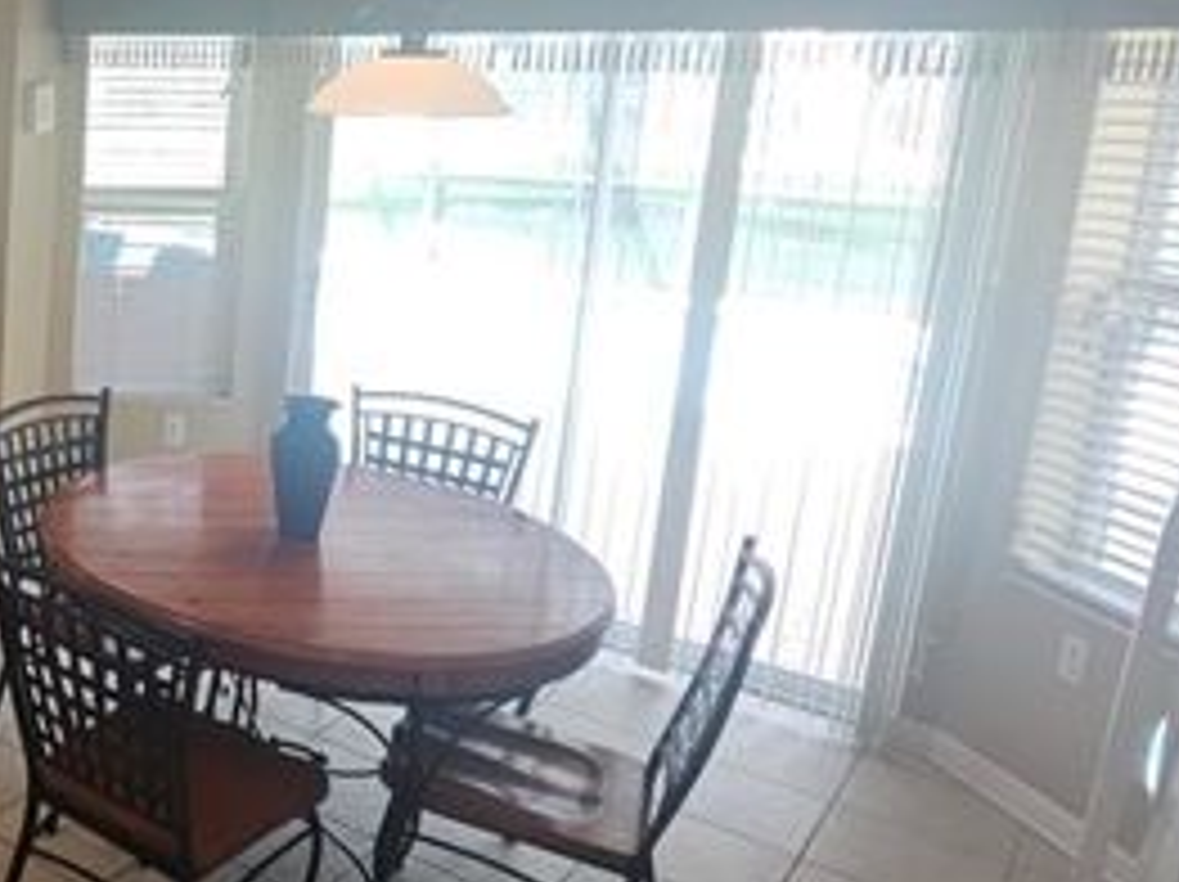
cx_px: -259
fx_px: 1191
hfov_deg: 38.1
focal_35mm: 35
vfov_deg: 40.3
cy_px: 315
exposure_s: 1/60
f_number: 2.2
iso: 80
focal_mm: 1.7
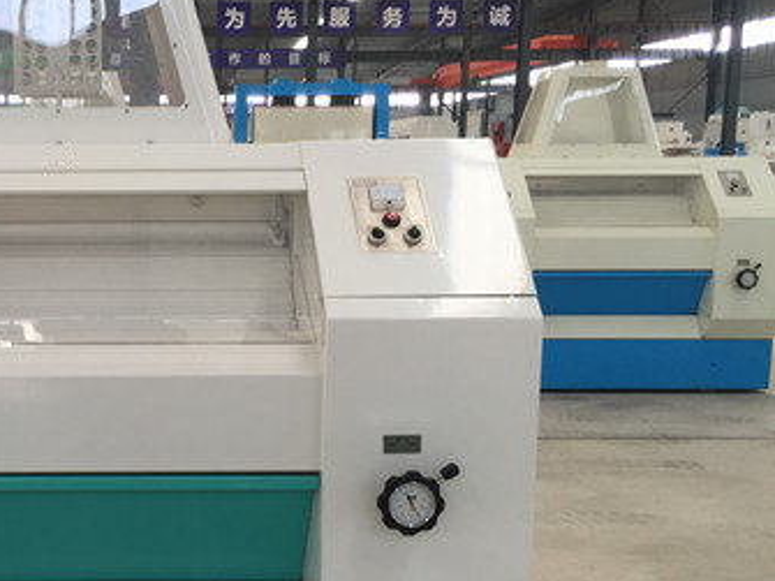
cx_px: 88
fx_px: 1164
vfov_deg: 27.9
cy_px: 363
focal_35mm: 52
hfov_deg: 34.9
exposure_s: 1/100
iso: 40
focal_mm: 4.15
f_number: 2.2
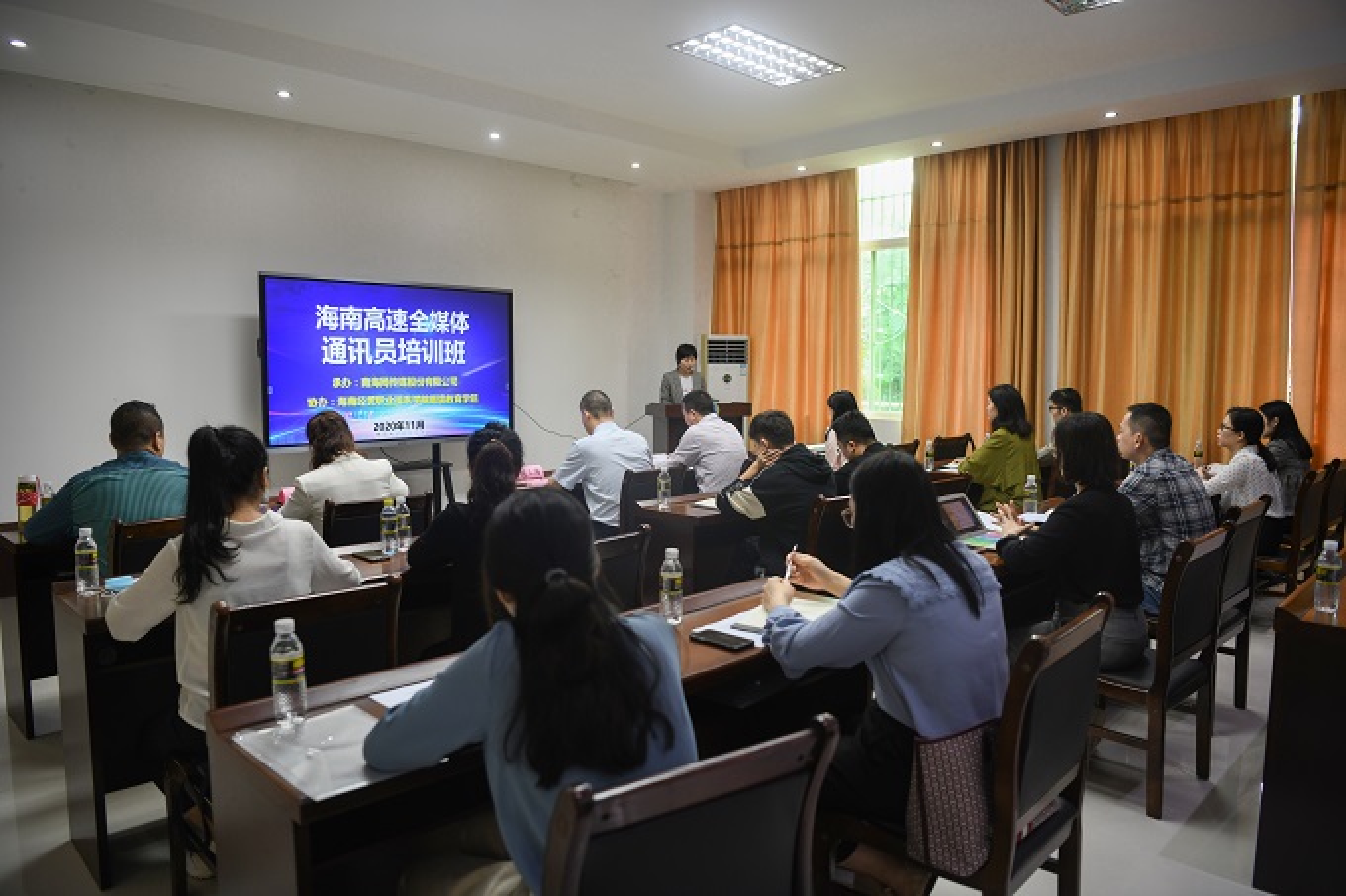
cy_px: 448
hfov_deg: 73.8
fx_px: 897
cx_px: 673
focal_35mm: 24
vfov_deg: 53.1
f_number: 2.8
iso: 400
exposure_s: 1/50
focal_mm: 24
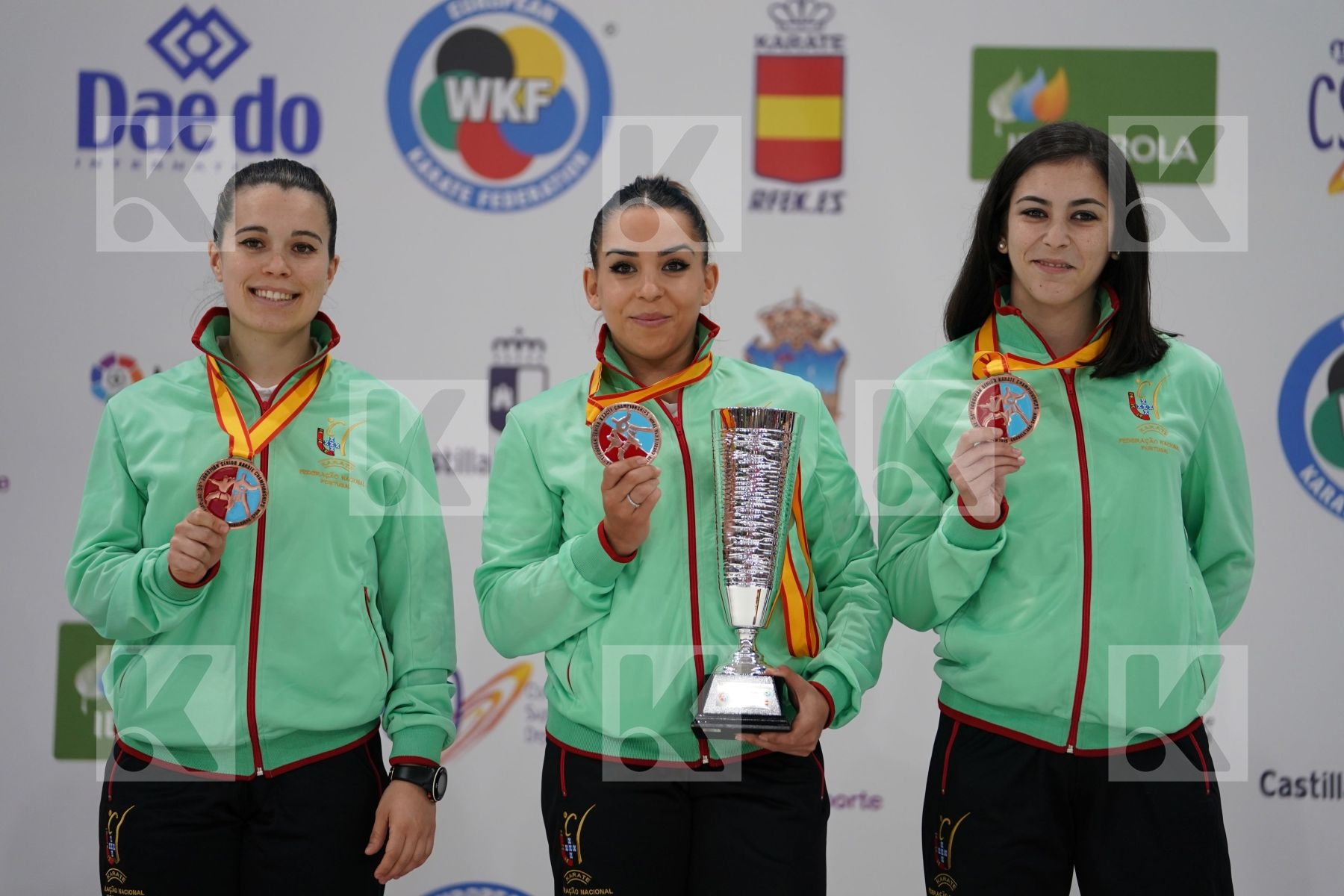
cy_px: 448
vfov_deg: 9.3
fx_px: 5525
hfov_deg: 13.9
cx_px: 672
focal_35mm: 148
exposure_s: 1/250
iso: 800
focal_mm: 148
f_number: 2.8
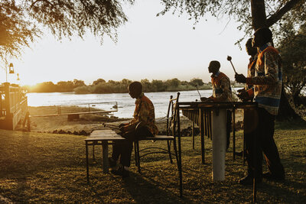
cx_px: 153
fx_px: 306
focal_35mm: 36
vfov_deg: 36.9
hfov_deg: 53.1
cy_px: 102
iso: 400
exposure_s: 1/250
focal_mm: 36
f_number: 3.5
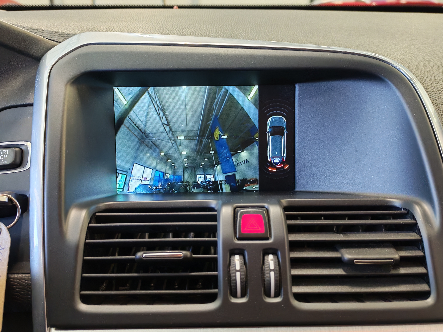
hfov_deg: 54.0
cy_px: 166
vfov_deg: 41.8
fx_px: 435
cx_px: 222
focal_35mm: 34
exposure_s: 1/100
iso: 800
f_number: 1.9
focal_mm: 6.12
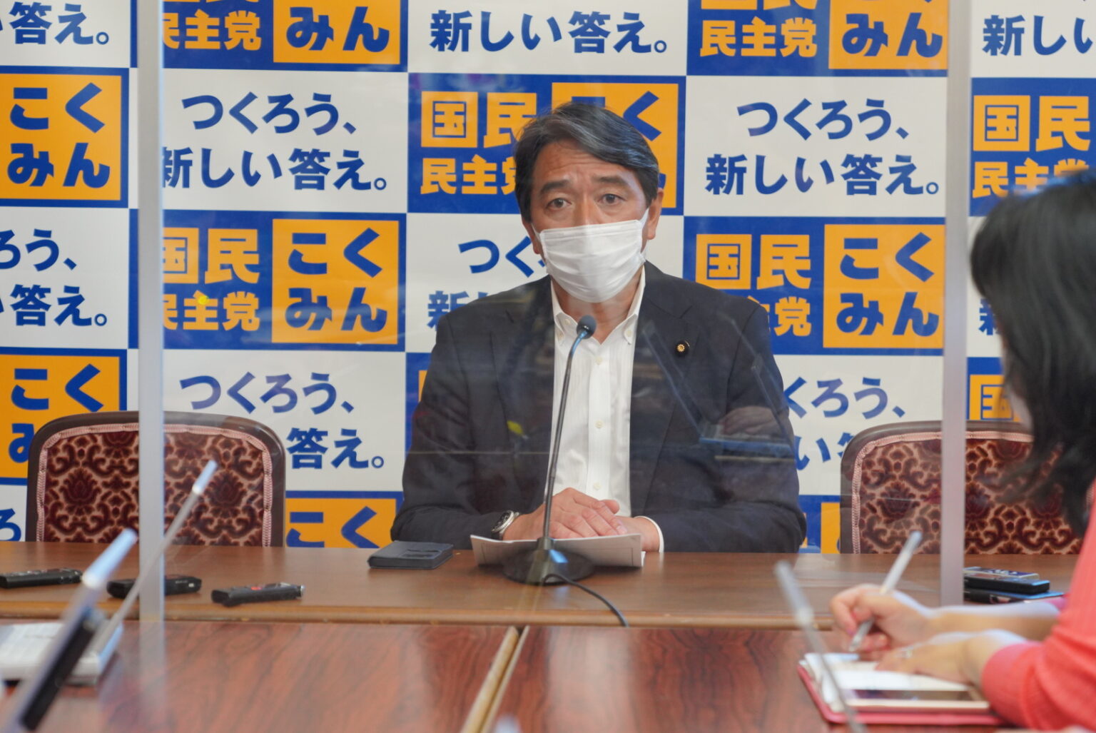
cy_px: 366
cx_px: 548
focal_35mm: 105
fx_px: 3199
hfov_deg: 19.4
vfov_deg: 13.1
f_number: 2.8
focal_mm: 70
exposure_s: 1/125
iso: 1600
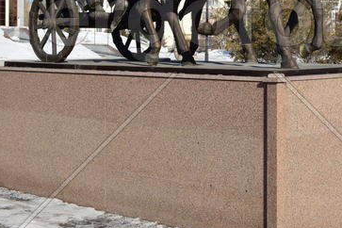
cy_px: 23
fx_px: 750
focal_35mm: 79
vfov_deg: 17.0
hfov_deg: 25.6
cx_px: 225
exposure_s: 1/320
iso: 100
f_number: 9
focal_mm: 22
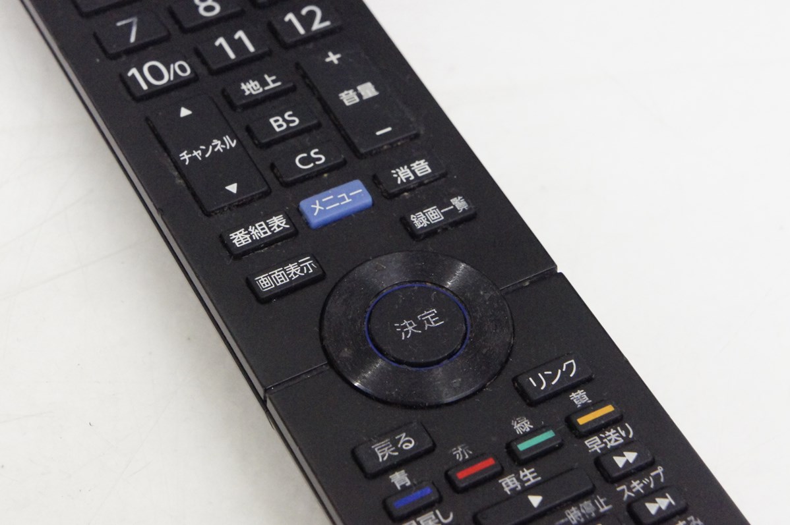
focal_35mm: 82
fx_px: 1809
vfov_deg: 16.5
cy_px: 262
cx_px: 395
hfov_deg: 24.6
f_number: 10
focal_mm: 55
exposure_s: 1/40
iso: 6400
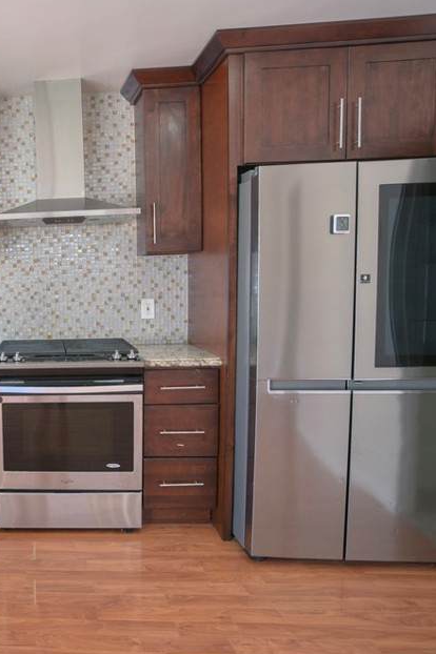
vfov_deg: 65.5
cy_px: 332
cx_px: -32
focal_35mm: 28
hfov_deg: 39.0
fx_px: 509
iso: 250
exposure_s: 1/60
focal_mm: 17
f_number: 4
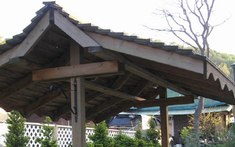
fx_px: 494
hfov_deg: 26.7
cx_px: 85
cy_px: 167
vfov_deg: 16.4
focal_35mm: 77
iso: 64
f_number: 2.8
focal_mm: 7.8
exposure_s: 1/140
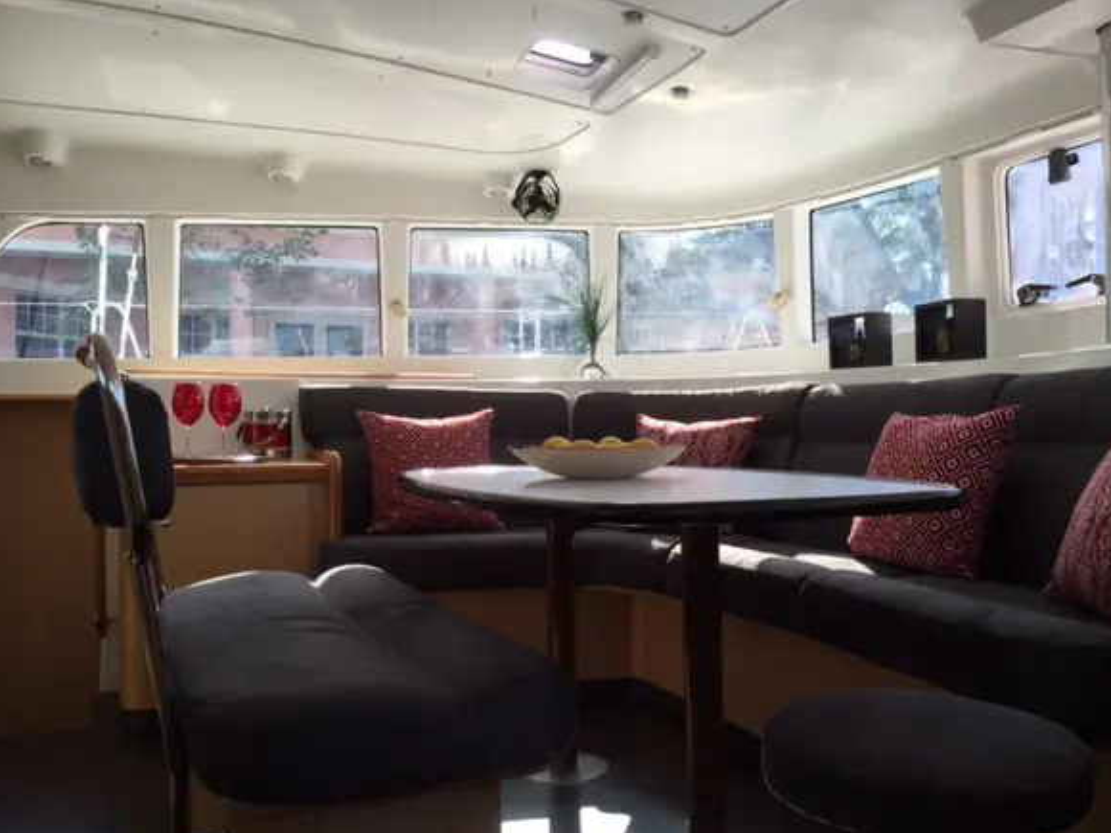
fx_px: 1027
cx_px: 575
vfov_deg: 44.2
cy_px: 427
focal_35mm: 32
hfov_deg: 56.8
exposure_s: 1/501
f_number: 2.2
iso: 32
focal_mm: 4.15
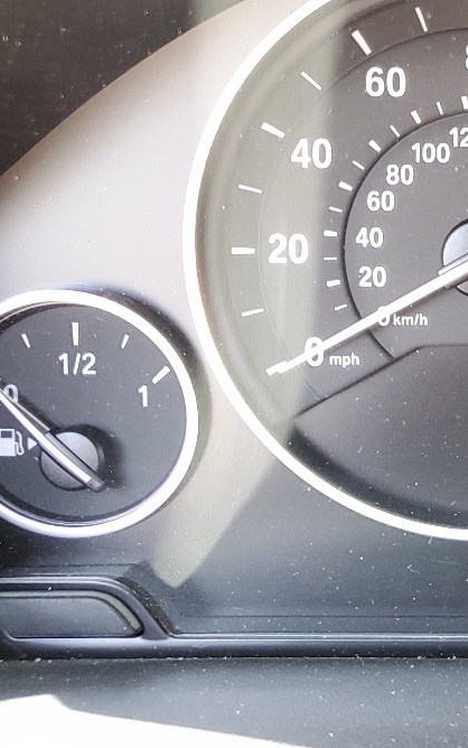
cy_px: 232
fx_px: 1346
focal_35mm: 66
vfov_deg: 30.8
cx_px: 832
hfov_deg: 16.6
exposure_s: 1/60.2
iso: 67
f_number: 1.5
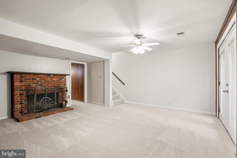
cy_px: 79
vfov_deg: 73.8
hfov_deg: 96.7
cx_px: 118
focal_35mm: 16
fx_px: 105
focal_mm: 16
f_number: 8
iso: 1600
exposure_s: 1/6
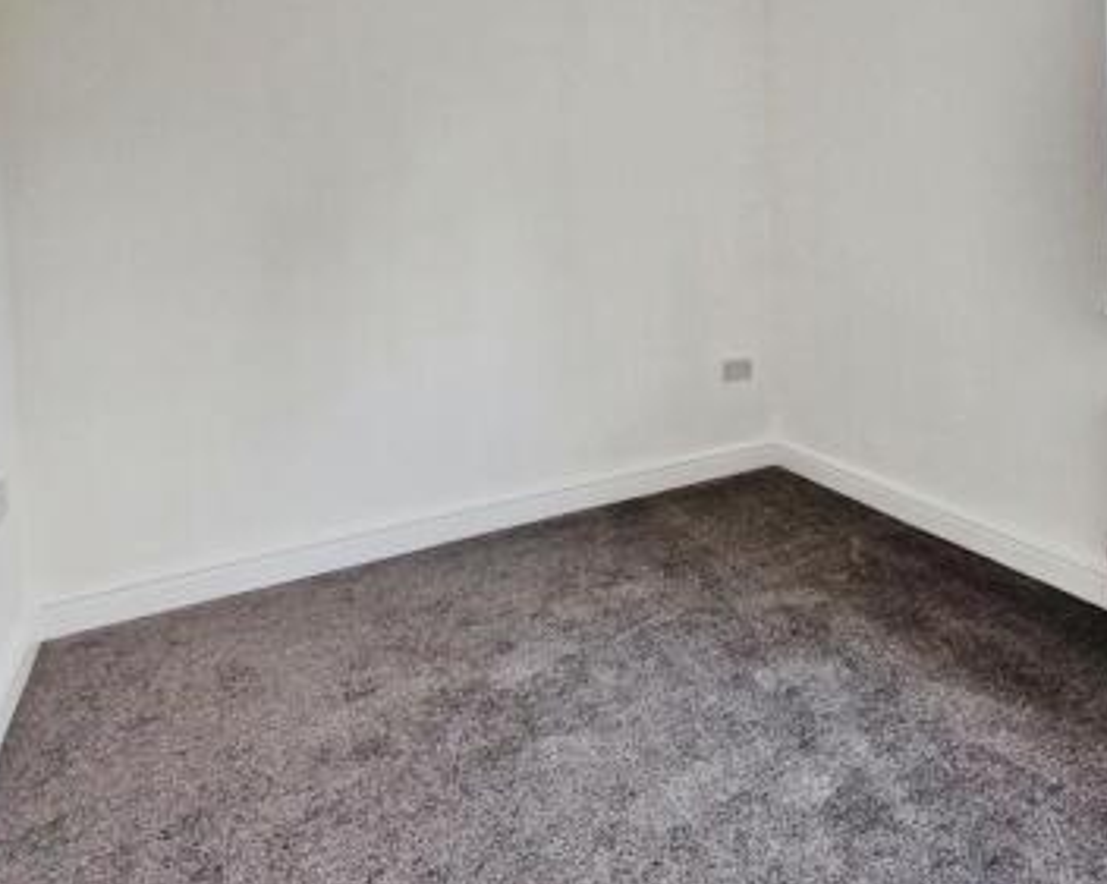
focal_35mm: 21
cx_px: 774
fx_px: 687
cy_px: 322
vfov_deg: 64.4
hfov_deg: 74.2
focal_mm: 2.2
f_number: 2.2
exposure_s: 1/100
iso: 80
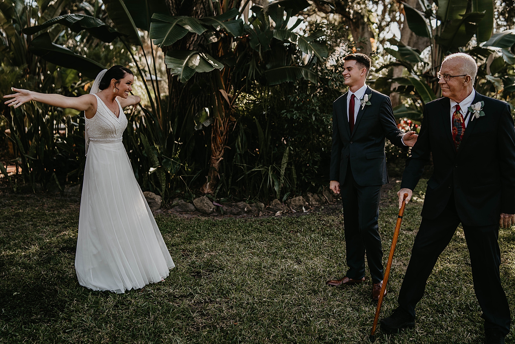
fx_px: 501
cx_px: 258
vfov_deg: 37.9
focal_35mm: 35
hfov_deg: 54.4
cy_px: 172
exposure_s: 1/320
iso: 100
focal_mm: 35
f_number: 2
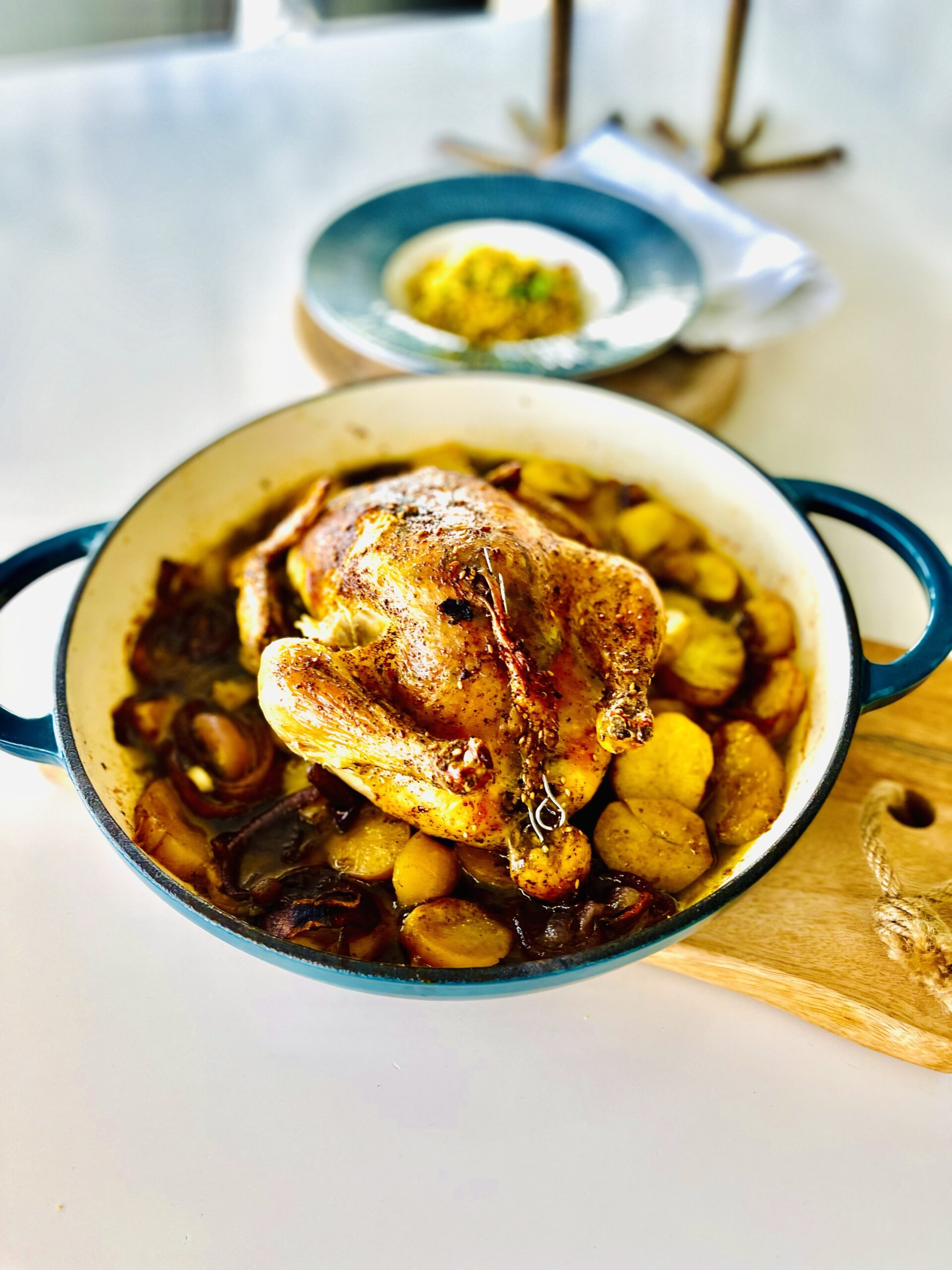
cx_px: 476
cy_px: 635
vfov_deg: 67.3
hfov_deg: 53.1
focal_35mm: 26
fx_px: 953
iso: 64
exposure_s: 1/122
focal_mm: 5.1
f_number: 1.6
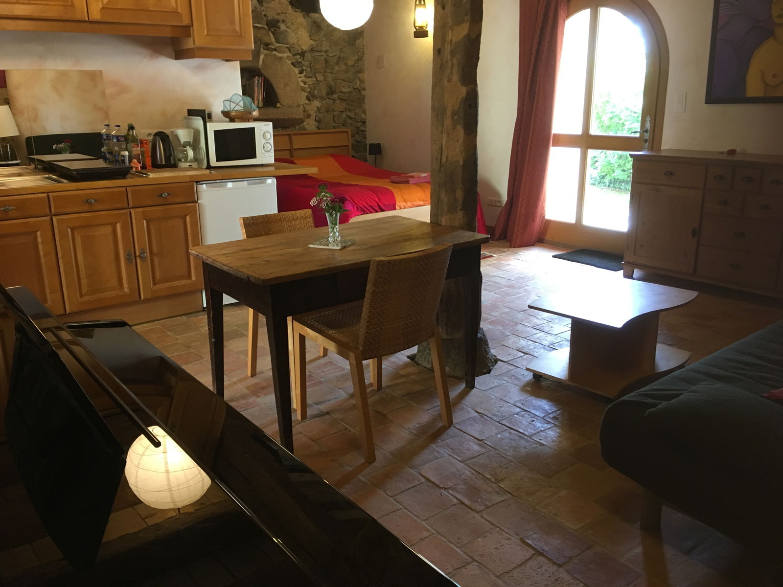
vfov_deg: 48.2
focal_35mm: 29
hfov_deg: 61.7
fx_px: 656
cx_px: 392
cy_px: 294
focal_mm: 4.15
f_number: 2.2
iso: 160
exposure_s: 1/33
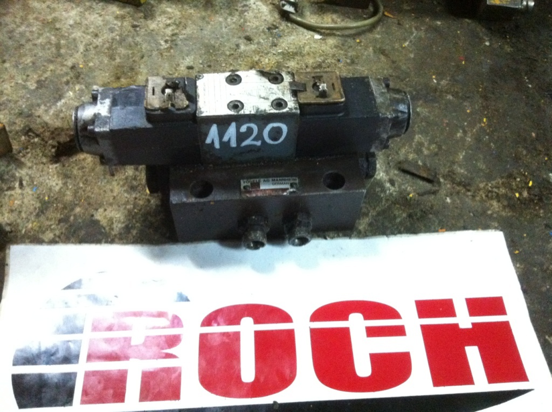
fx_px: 557
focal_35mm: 35
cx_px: 276
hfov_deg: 52.7
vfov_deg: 40.6
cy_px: 206
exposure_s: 1/15
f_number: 2.8
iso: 800
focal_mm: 3.85
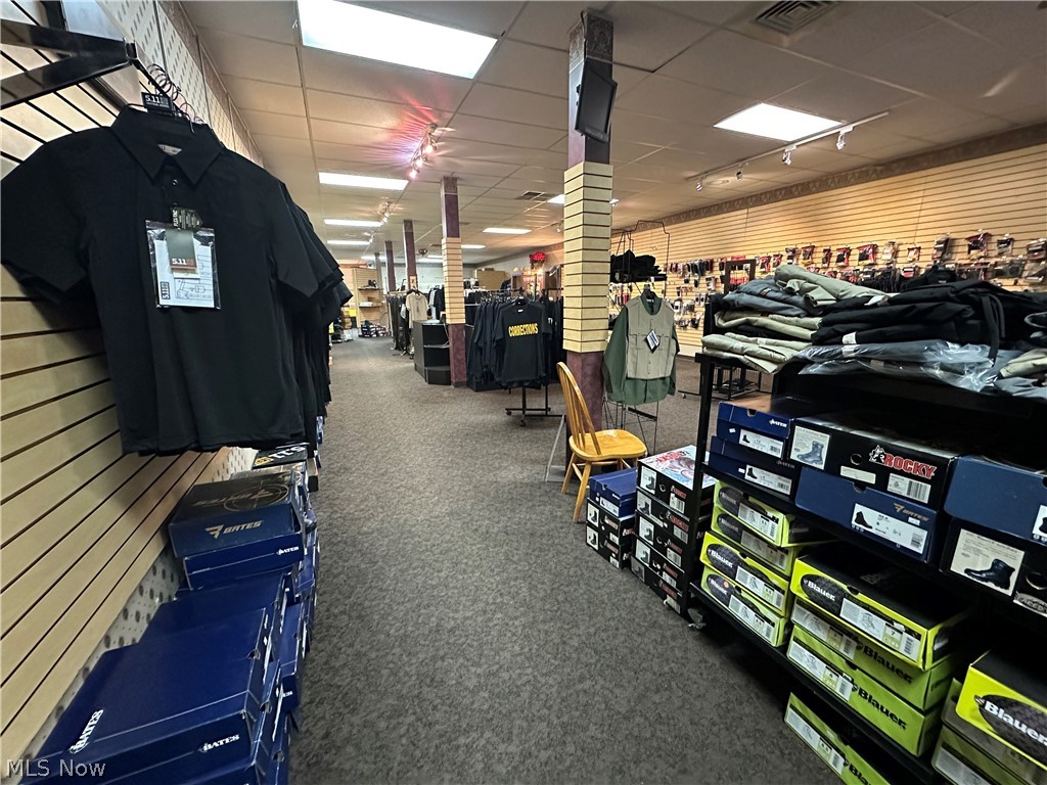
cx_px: 524
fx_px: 423
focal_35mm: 14
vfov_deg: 85.7
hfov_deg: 102.1
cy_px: 392
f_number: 2.2
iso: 1000
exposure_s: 1/60
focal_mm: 2.22
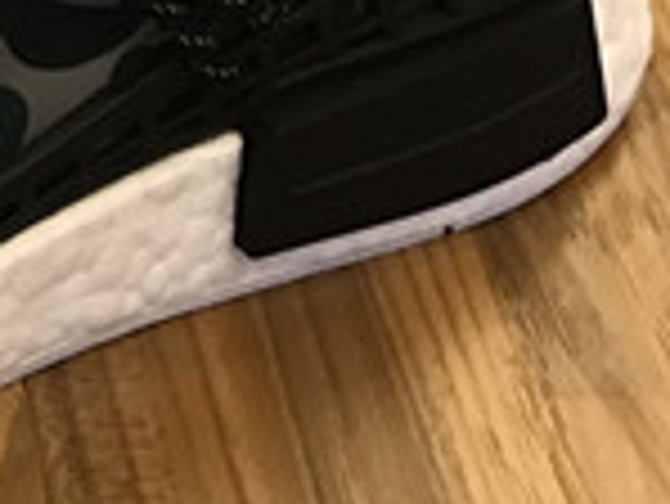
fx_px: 2693
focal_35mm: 139
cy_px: -461
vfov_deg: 10.0
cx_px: -427
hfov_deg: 13.2
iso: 64
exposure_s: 1/17
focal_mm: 3.99
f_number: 1.8
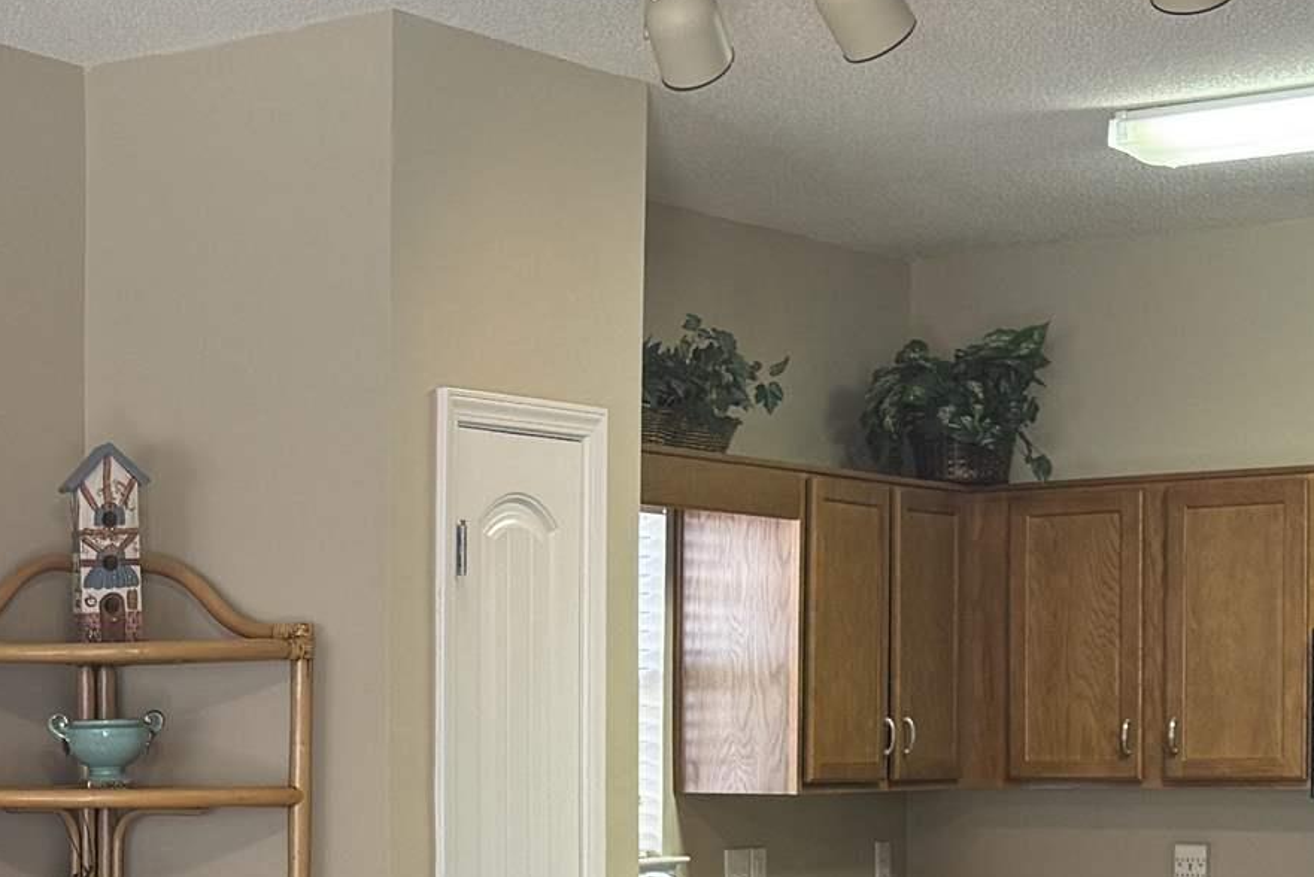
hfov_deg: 21.8
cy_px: 790
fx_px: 3176
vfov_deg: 15.5
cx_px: -221
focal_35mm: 87
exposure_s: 1/60
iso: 125
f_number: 1.78
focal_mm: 6.76
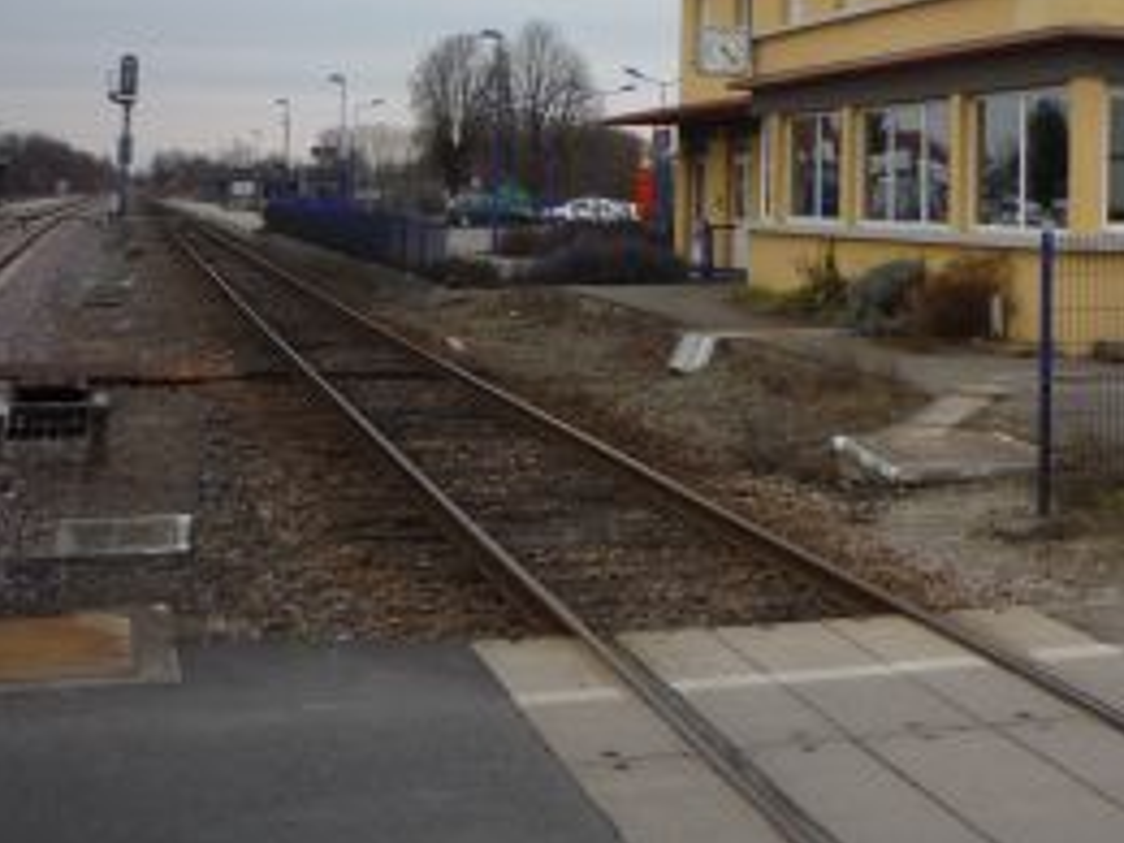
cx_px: 960
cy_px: 78
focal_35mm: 59
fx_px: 1916
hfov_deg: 31.5
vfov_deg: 24.1
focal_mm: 5.2
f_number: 4
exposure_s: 1/250
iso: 100
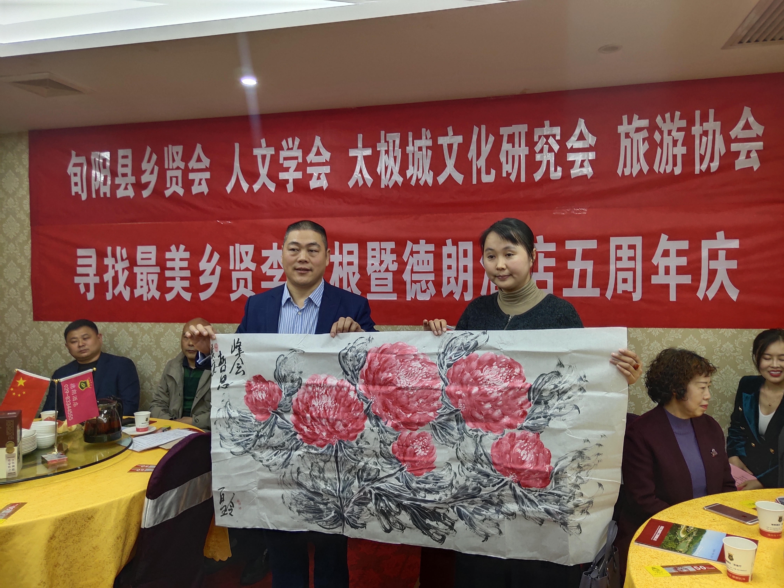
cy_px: 294
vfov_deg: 48.2
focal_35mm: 29
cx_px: 392
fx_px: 657
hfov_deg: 61.7
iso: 124
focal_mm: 4.27
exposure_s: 1/100
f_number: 1.8
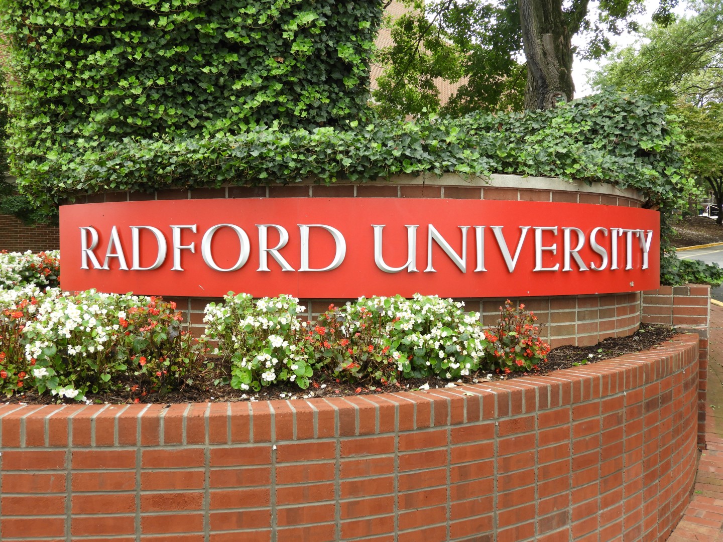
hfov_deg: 52.6
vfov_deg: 40.7
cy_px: 271
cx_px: 362
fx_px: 731
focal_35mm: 35
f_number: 3.8
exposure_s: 1/200
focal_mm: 6.3
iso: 100
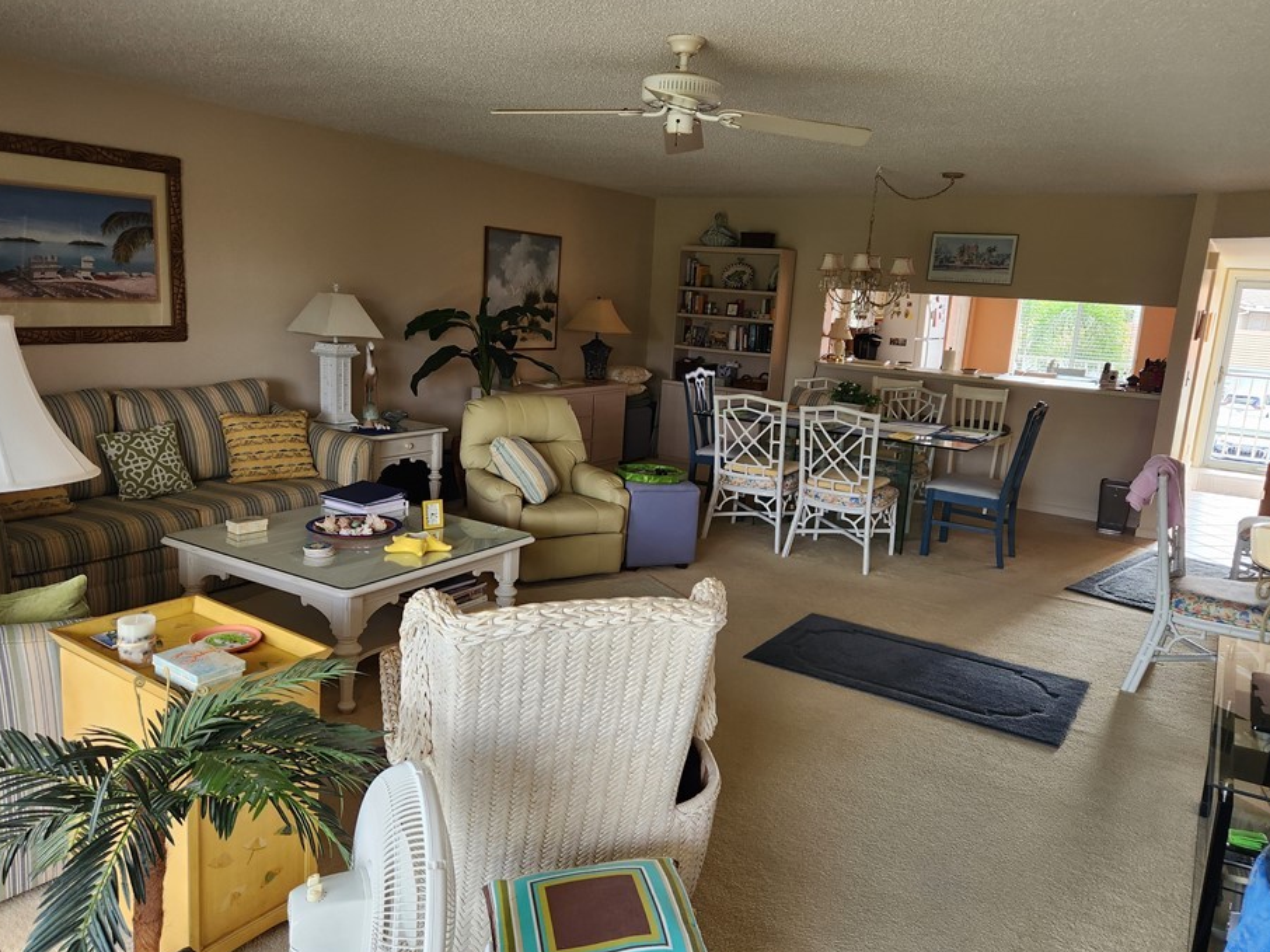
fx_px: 954
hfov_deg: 67.3
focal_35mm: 26
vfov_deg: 53.0
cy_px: 477
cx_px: 641
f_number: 1.8
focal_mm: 5.4
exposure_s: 1/120
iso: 160
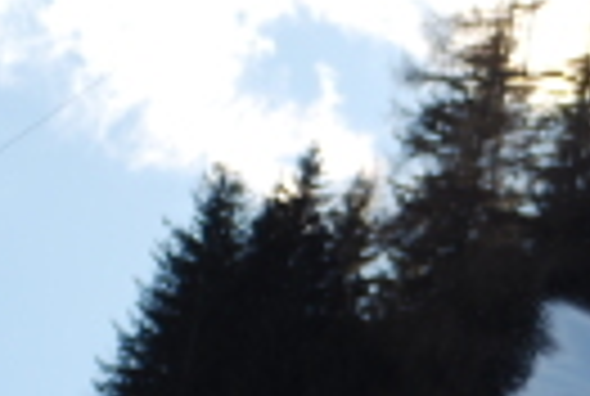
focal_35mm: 439
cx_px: 739
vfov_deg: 3.1
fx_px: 7211
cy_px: 439
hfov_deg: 4.7
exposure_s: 1/1000
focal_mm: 80
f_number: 4.2
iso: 125
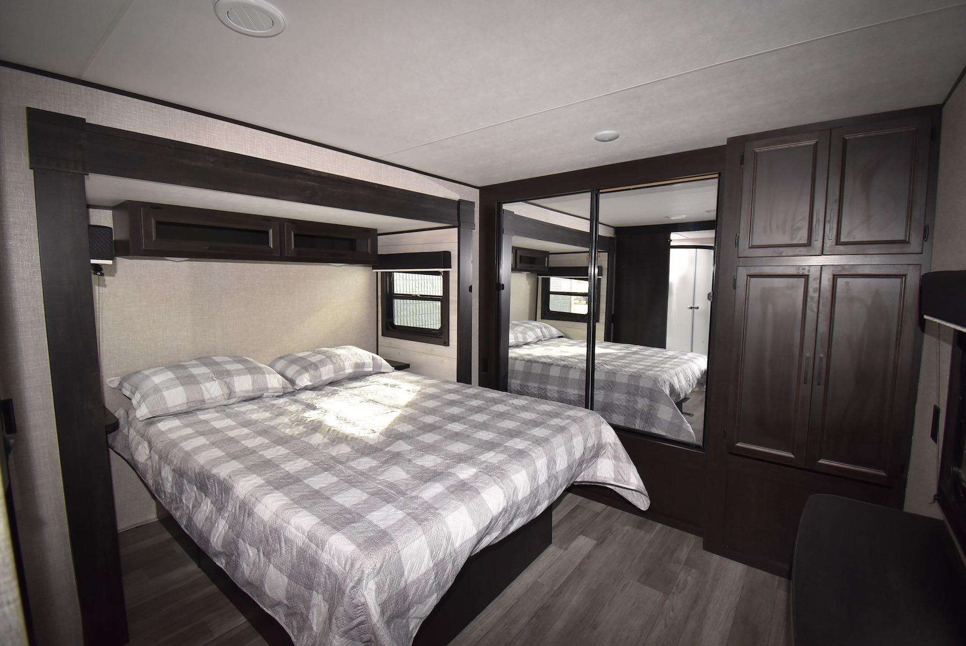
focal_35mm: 15
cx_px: 483
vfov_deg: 77.5
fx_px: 403
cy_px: 323
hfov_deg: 100.3
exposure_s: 1/60
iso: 1000
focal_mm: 10
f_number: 4.5
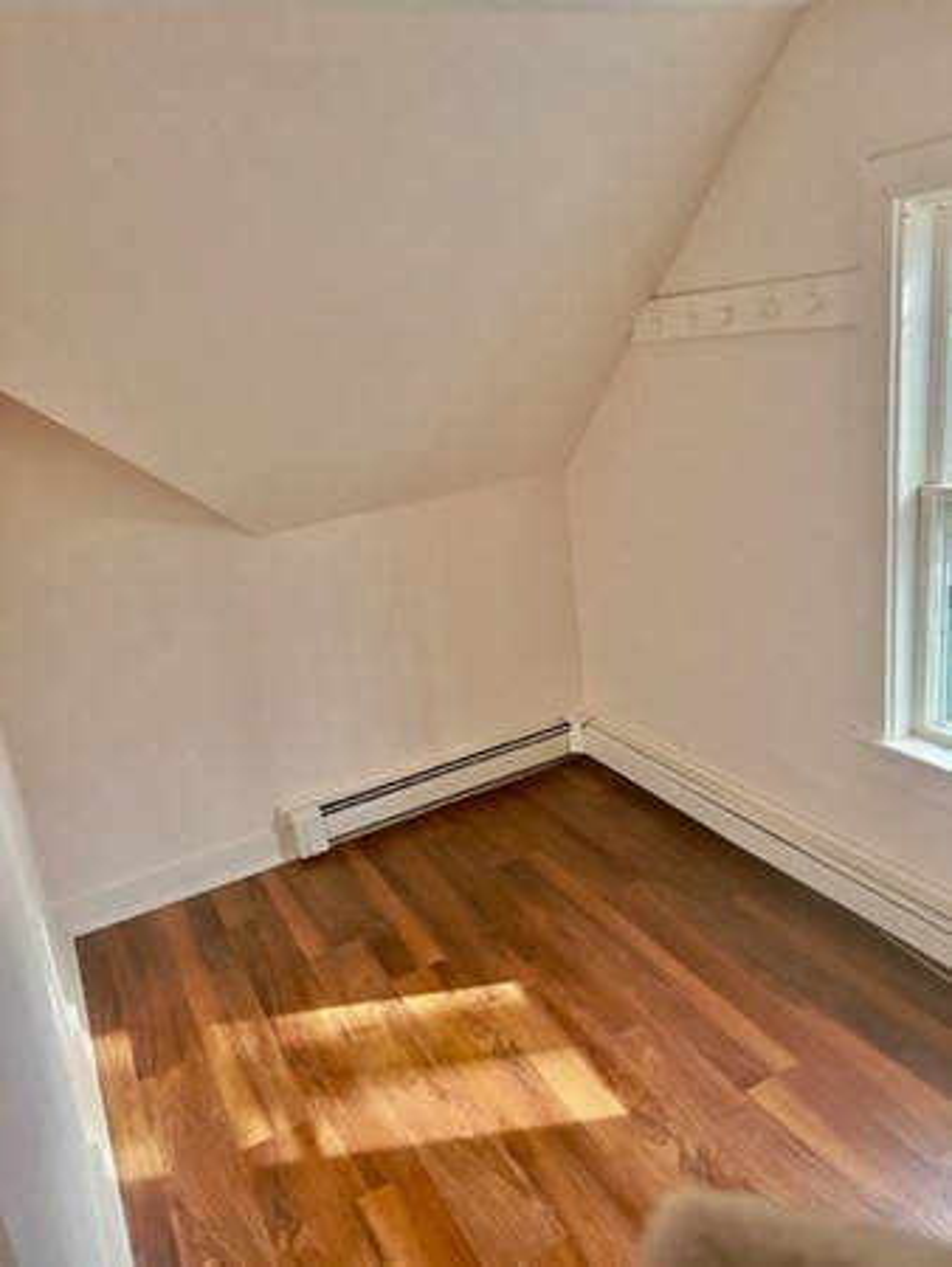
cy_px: 634
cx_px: 476
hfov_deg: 53.1
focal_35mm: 26
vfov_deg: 67.3
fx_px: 952
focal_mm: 5.7
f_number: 1.5
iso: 100
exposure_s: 1/121
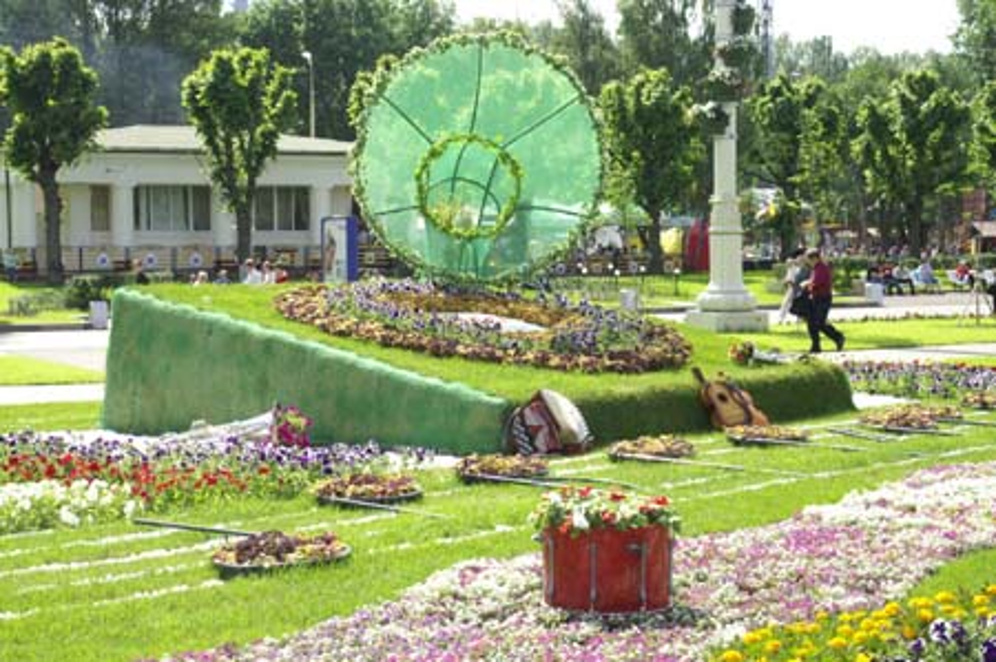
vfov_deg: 20.1
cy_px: 331
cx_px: 498
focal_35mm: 68
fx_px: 1865
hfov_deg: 29.9
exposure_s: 1/1000
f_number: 11
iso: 1600
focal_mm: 45
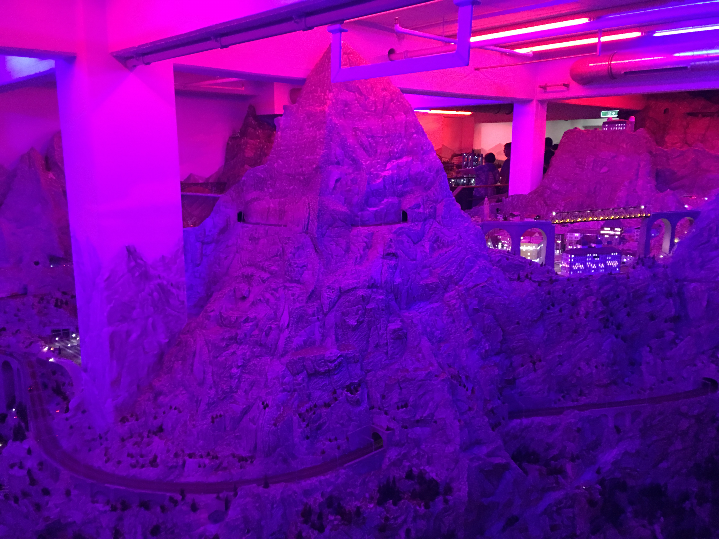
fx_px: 602
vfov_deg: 48.2
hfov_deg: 61.7
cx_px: 360
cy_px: 270
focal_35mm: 29
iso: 125
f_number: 2.2
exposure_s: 1/4
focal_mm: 4.15
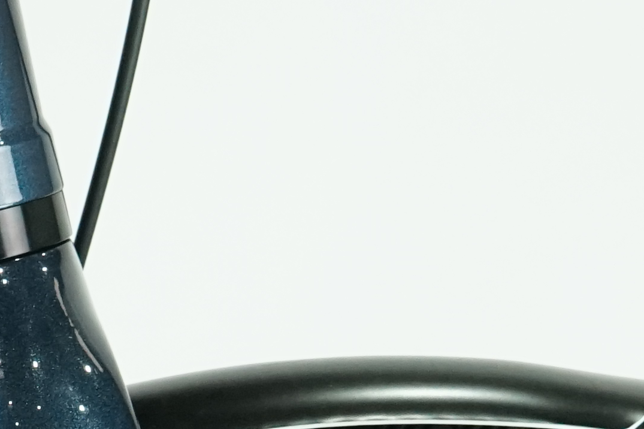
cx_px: 120
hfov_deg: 10.2
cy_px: 680
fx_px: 3594
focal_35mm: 201
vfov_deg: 6.7
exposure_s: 1/200
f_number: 6.3
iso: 2500
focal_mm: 36
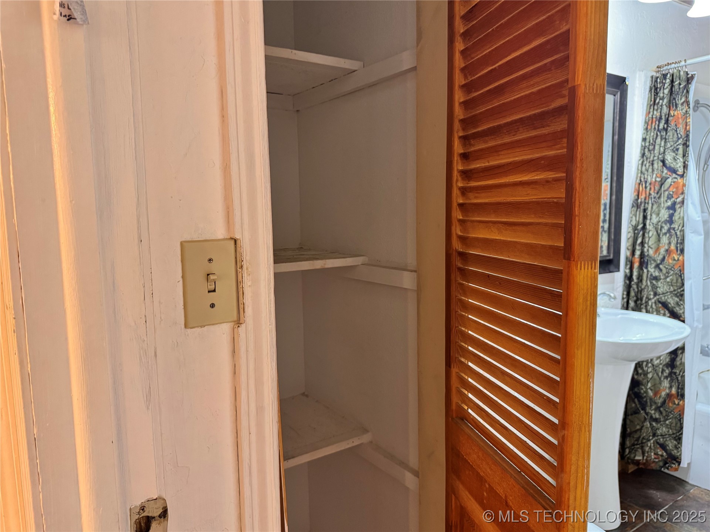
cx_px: 355
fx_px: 492
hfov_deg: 71.6
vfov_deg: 56.8
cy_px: 266
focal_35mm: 24
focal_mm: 6.76
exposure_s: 1/60
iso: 400
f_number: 1.78
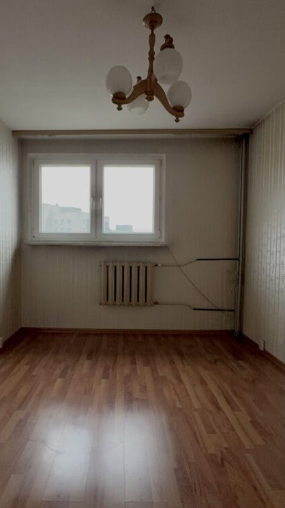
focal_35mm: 21
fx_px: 282
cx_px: 117
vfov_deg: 83.9
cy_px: 253
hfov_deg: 53.3
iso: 125
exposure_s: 1/121
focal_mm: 2.22
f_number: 2.2
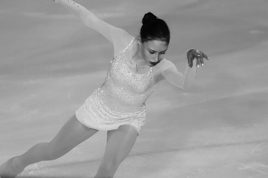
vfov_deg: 3.0
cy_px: 89
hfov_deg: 4.6
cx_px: 134
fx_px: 3346
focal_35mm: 450
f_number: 5.6
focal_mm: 300
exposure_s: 1/500
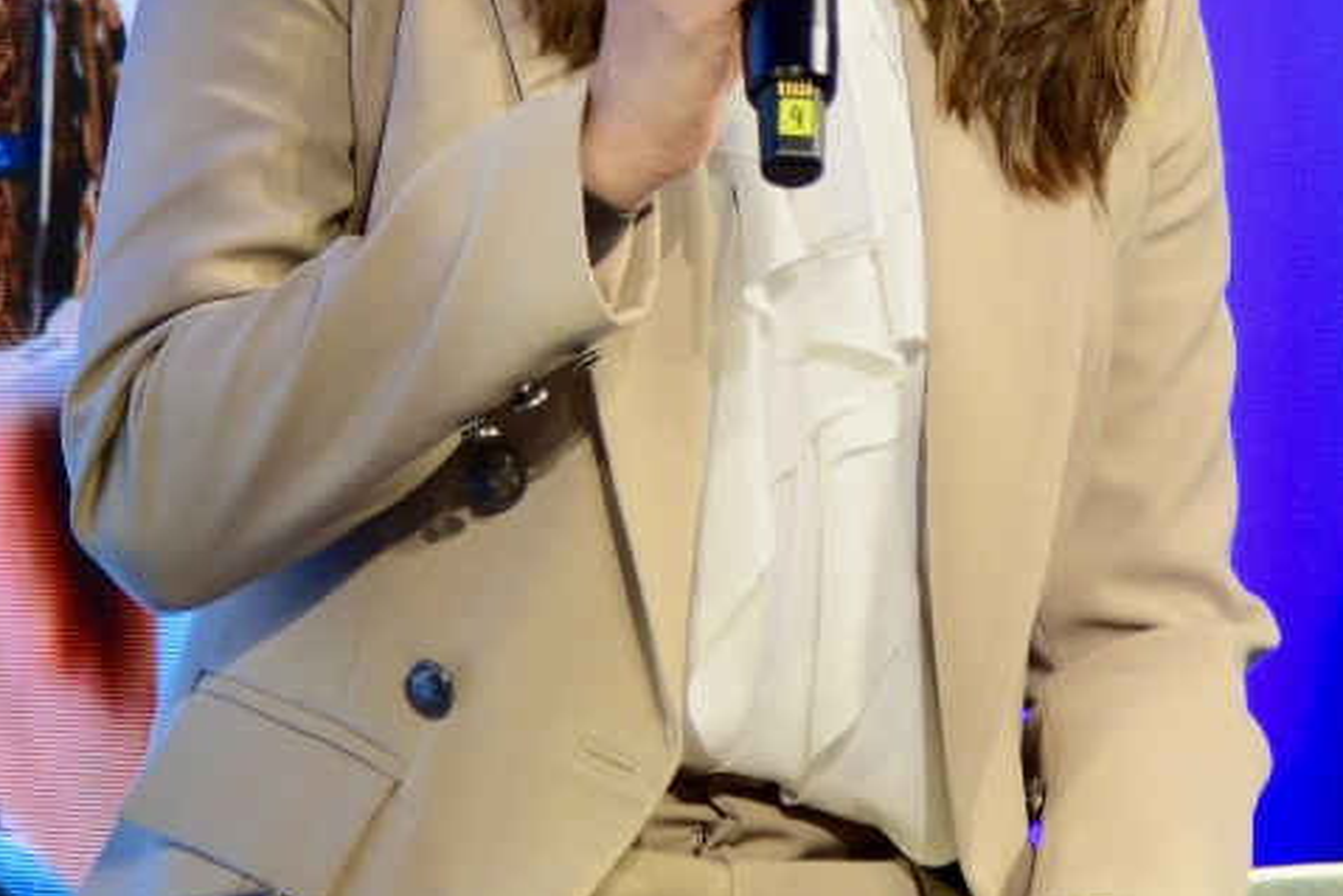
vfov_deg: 4.8
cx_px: 781
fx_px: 10747
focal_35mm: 288
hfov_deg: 7.2
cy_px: -180
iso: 560
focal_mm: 85
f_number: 4
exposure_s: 1/160
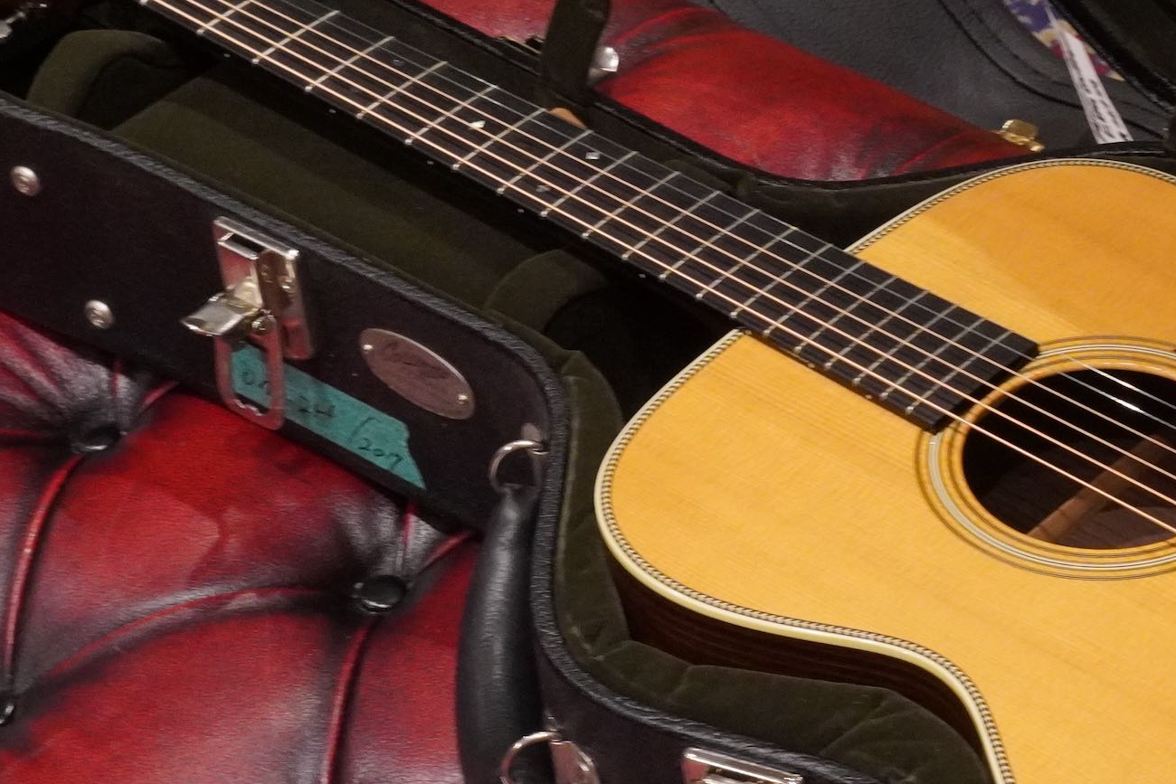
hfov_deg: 16.7
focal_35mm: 121
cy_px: 387
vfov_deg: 11.3
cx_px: 1001
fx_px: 3958
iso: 3200
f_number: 11
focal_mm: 35
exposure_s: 1/60
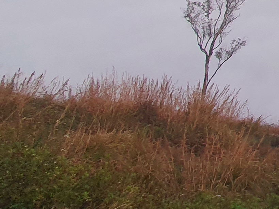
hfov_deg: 16.8
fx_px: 588
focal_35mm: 73
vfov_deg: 17.4
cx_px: 604
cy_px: -134
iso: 50
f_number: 2.2
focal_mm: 1.8
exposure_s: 1/206
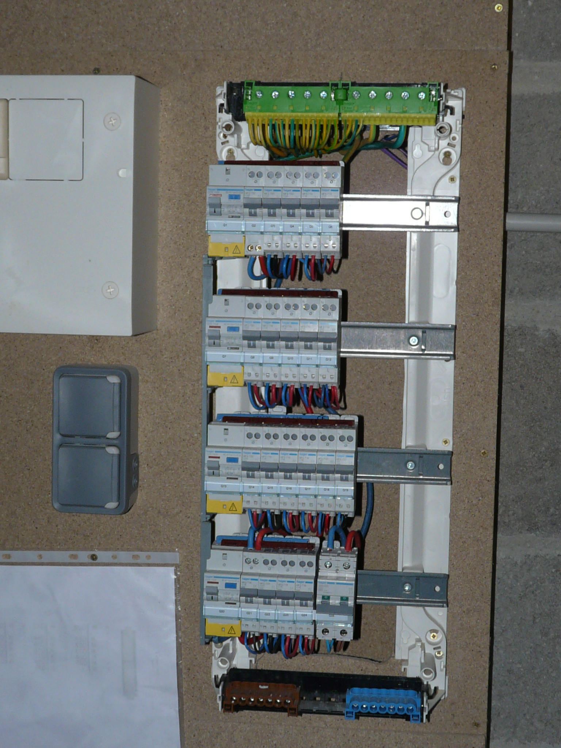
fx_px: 1275
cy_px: 374
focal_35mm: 59
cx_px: 280
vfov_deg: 32.7
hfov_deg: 24.8
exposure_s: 1/40
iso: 100
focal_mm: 6
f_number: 2.8
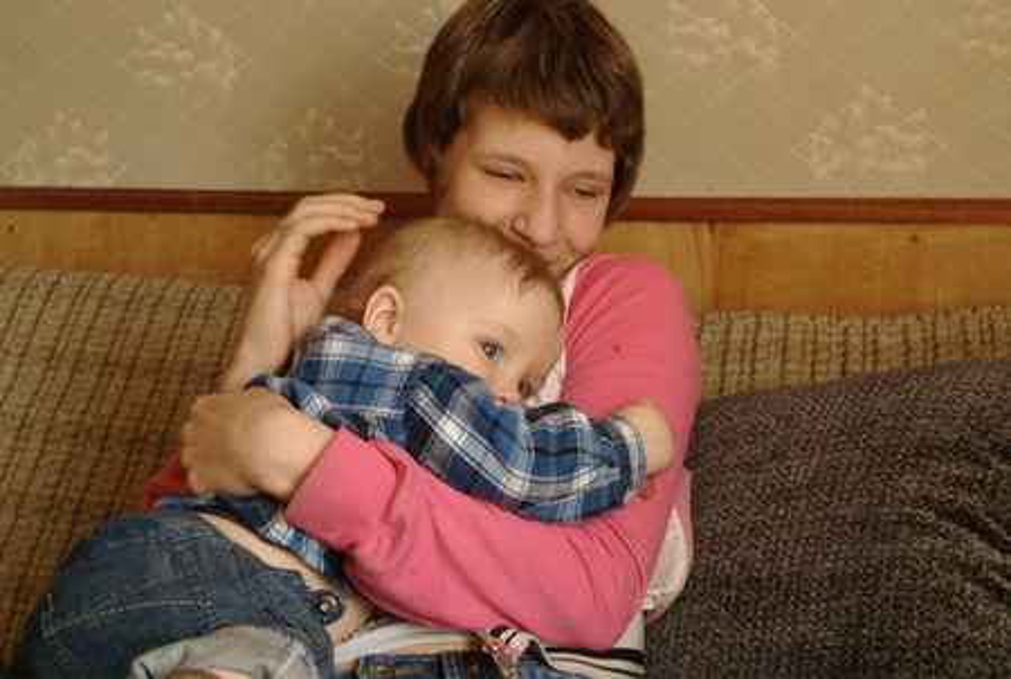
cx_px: 506
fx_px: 2110
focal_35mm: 75
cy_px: 340
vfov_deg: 18.3
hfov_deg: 26.9
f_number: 4.5
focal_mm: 50
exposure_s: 1/80
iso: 800
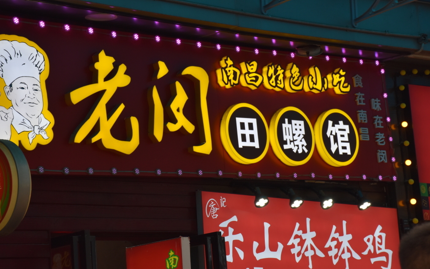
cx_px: 215
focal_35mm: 123
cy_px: 140
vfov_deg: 10.6
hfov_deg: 17.0
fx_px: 1441
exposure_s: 1/200
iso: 400
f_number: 7.1
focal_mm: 80
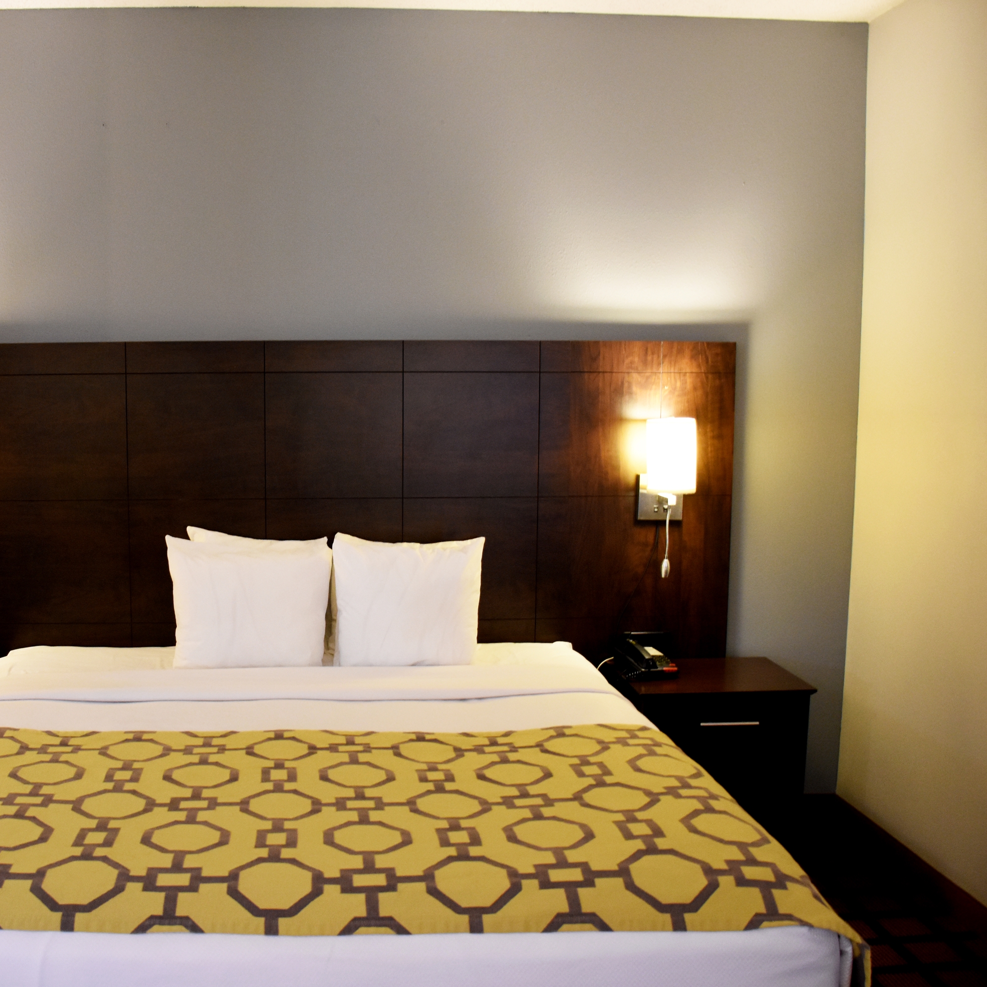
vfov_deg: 47.2
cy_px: 497
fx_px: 1129
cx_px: 318
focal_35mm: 35
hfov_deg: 46.4
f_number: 3.5
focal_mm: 18
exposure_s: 1/25
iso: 1600
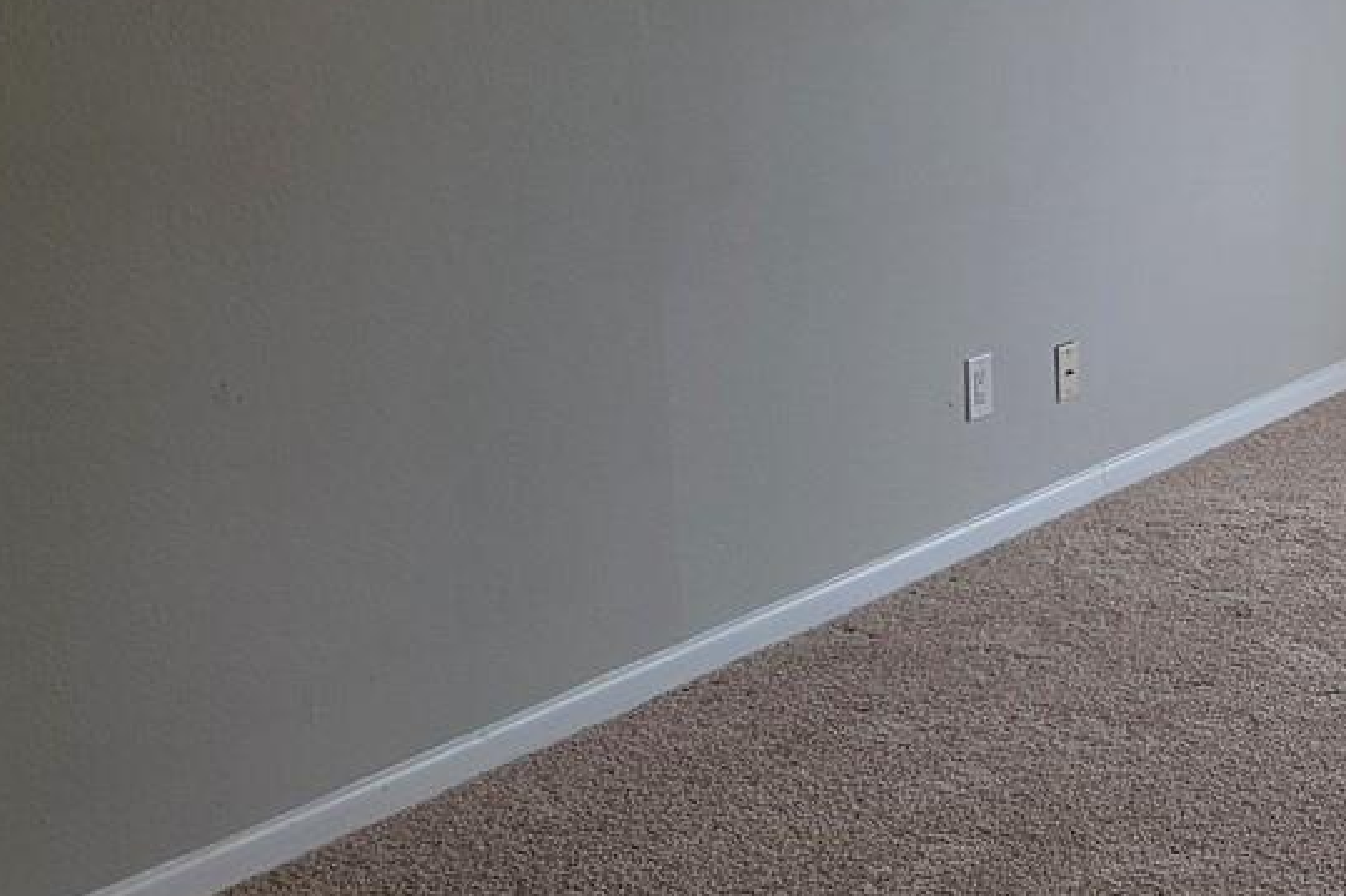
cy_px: 265
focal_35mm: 71
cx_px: 1728
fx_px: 2654
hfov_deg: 24.9
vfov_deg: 19.1
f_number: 1.7
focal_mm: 6.3
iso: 32
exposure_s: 1/120
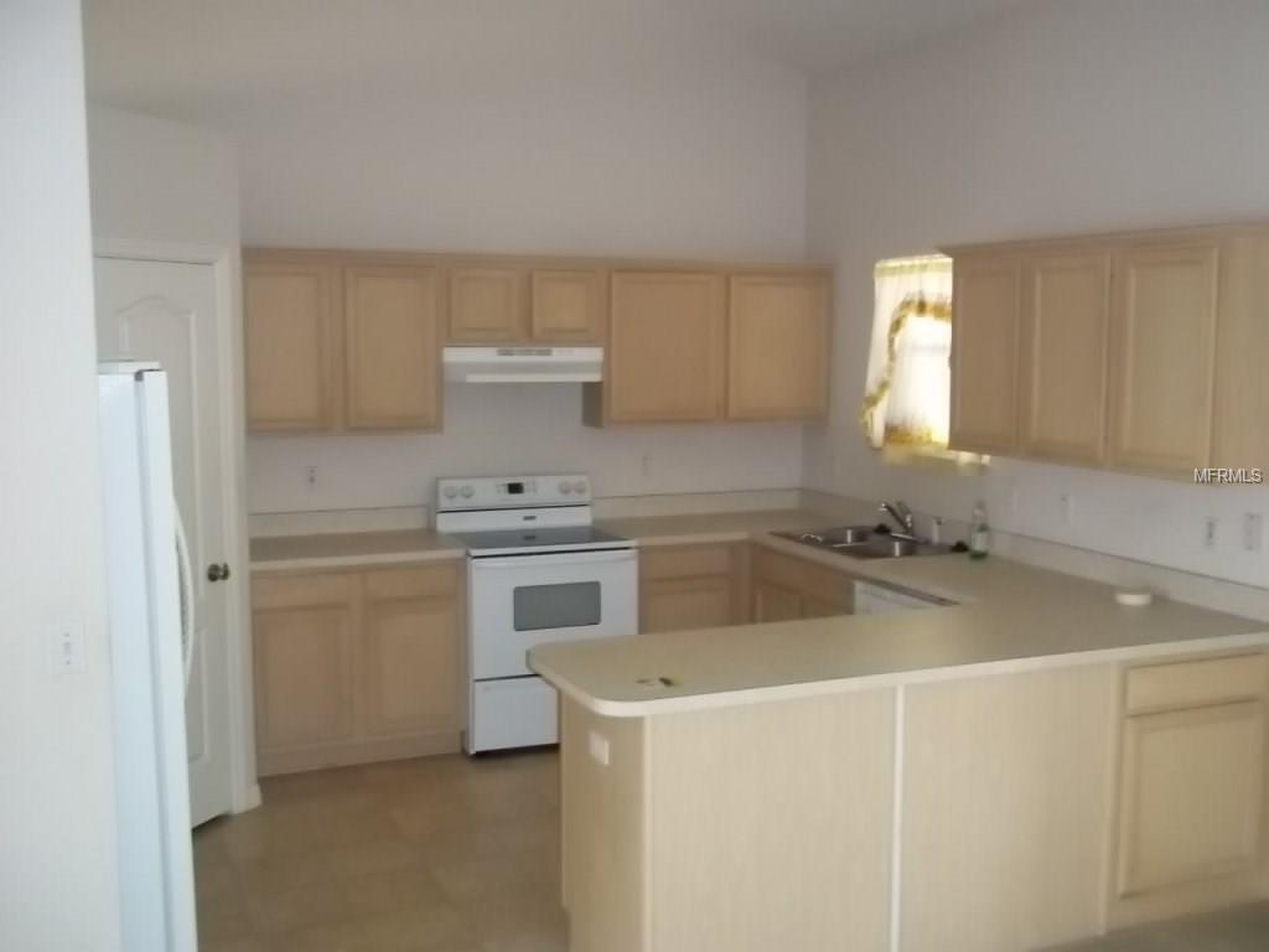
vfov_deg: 39.7
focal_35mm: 36
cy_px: 476
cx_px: 634
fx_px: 1320
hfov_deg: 51.4
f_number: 3.1
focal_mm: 6.5
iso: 320
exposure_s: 1/30
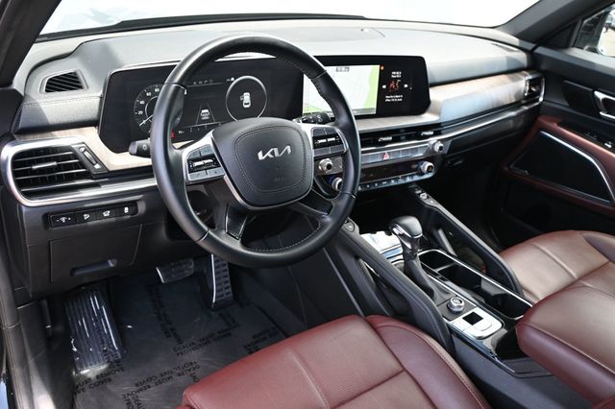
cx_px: 308
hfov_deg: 60.7
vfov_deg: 42.6
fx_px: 525
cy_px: 204
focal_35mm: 31
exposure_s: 1/125
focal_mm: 20.5
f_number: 3.8
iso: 500
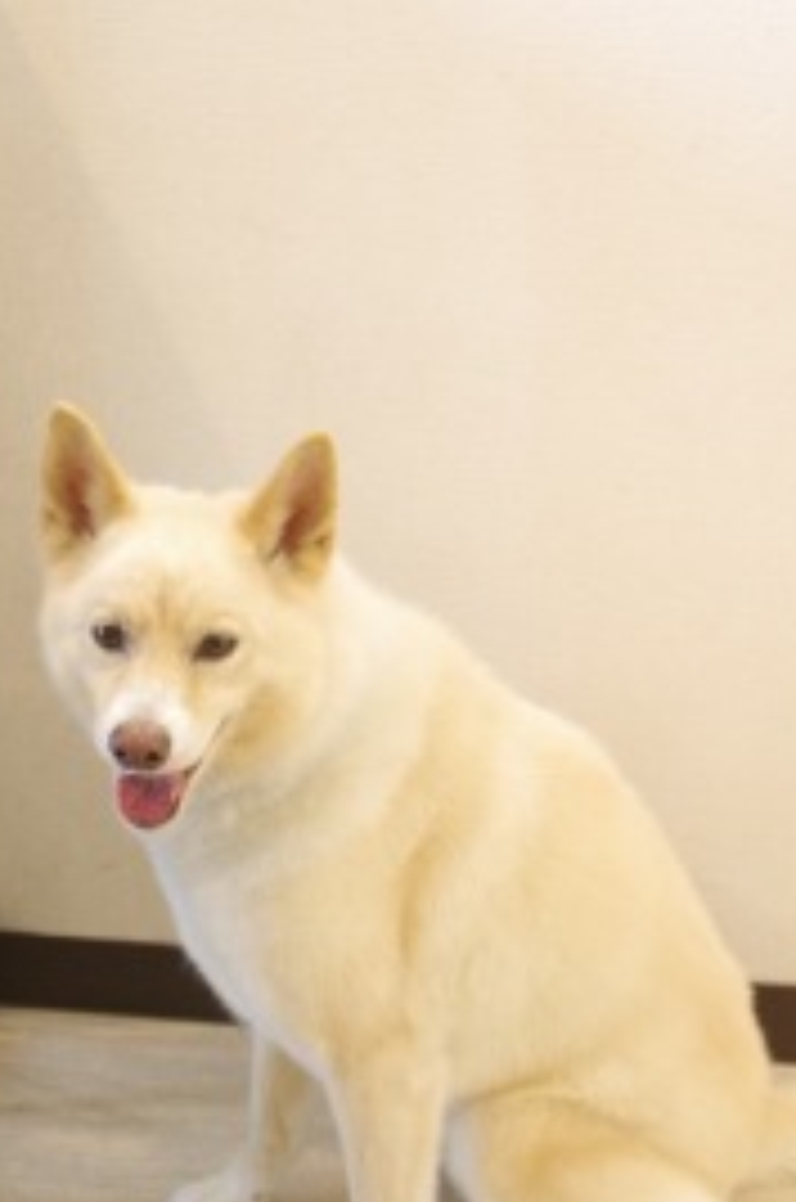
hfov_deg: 21.4
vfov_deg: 31.9
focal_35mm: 63
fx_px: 2098
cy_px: 684
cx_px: 297
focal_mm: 28
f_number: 2.8
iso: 1600
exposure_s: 1/100
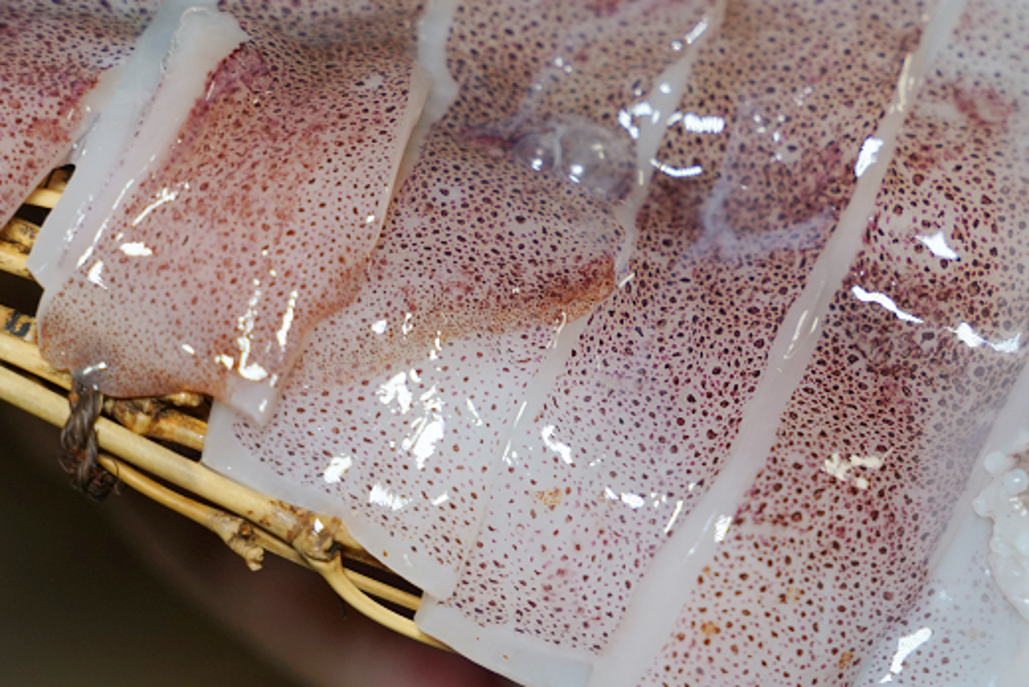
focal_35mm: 173
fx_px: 4946
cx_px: 780
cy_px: 269
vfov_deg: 7.9
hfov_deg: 11.8
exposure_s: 1/80
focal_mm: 75
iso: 400
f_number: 4
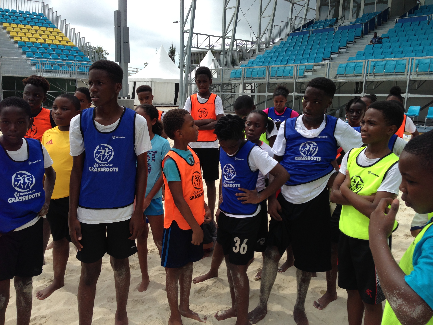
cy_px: 162
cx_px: 216
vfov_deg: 42.9
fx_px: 413
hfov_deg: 55.4
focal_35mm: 33
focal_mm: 4.12
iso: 50
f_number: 2.4
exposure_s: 1/889
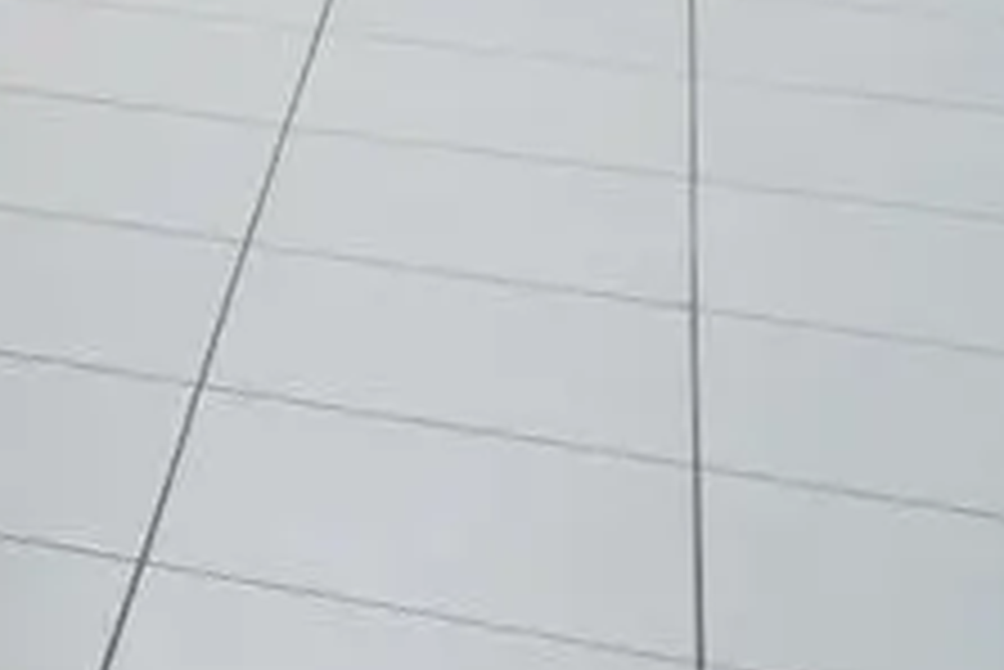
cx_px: -1126
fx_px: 3460
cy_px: -461
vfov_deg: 10.5
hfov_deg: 13.6
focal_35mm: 124
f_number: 4
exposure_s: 1/30
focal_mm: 18
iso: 800
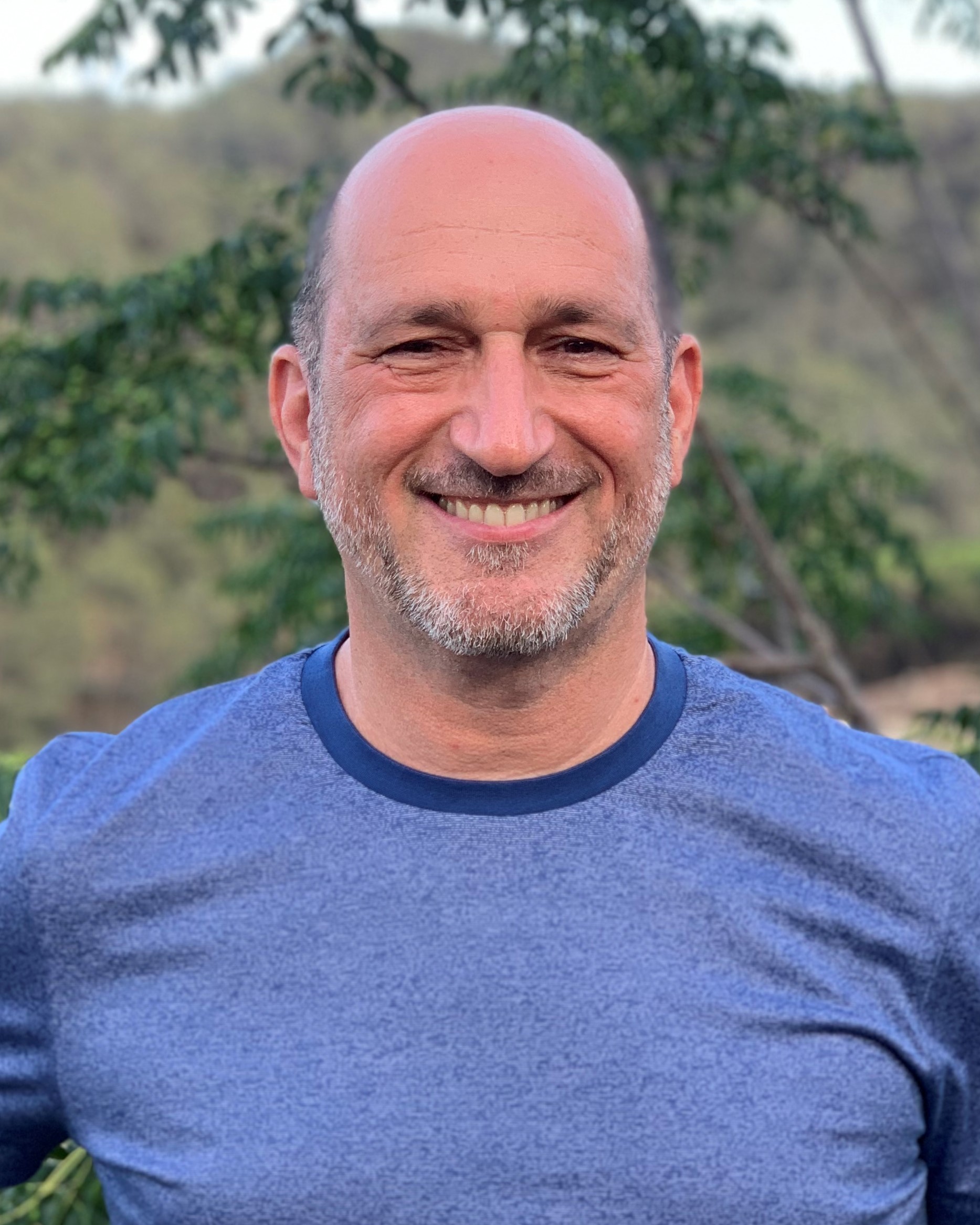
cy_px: 562
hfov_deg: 27.6
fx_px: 1994
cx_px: 489
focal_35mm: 55
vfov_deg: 34.1
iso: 32
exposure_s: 1/122
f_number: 2.4
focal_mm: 6
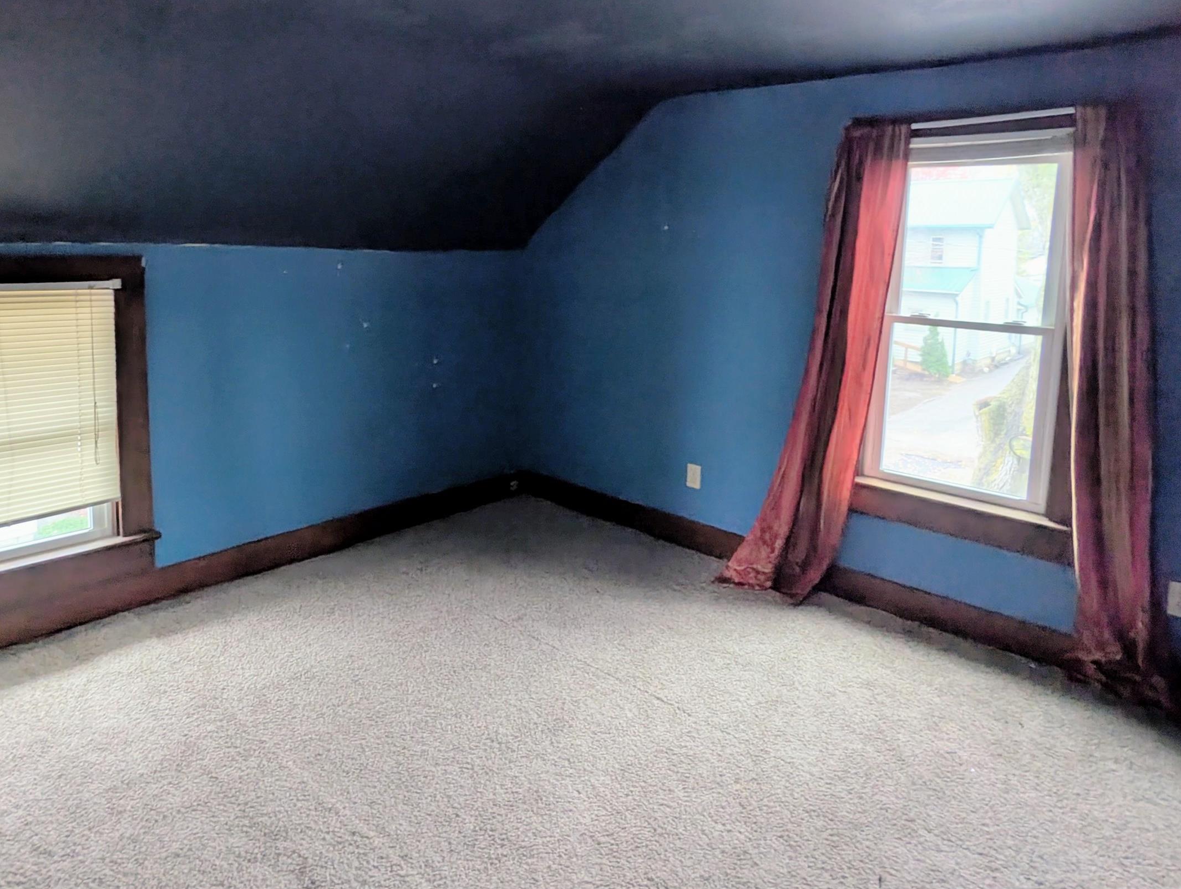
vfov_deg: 58.3
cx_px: 502
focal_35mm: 23
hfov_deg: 73.4
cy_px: 336
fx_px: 786
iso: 194
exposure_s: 1/16.9
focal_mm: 2.35
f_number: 2.2
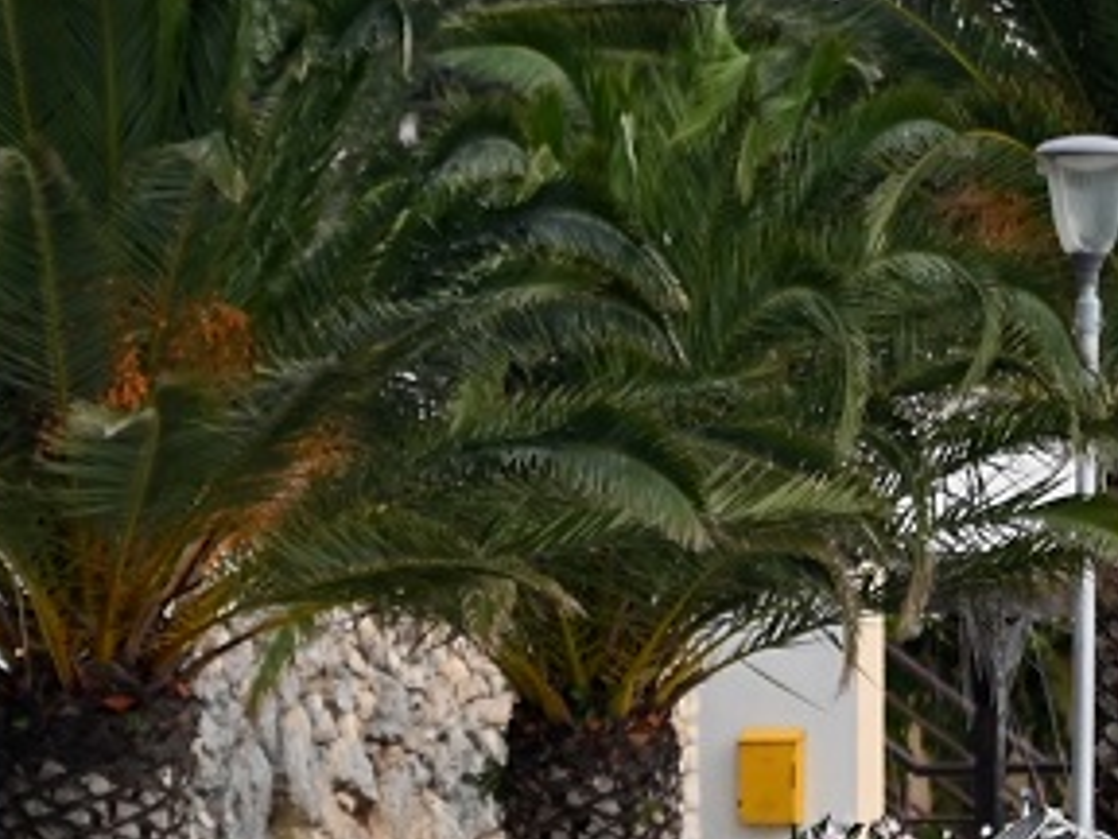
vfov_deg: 1.0
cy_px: 247
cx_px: 679
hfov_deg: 1.3
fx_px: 48543
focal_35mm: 1503
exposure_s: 1/1000
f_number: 5.6
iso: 400
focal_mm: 300
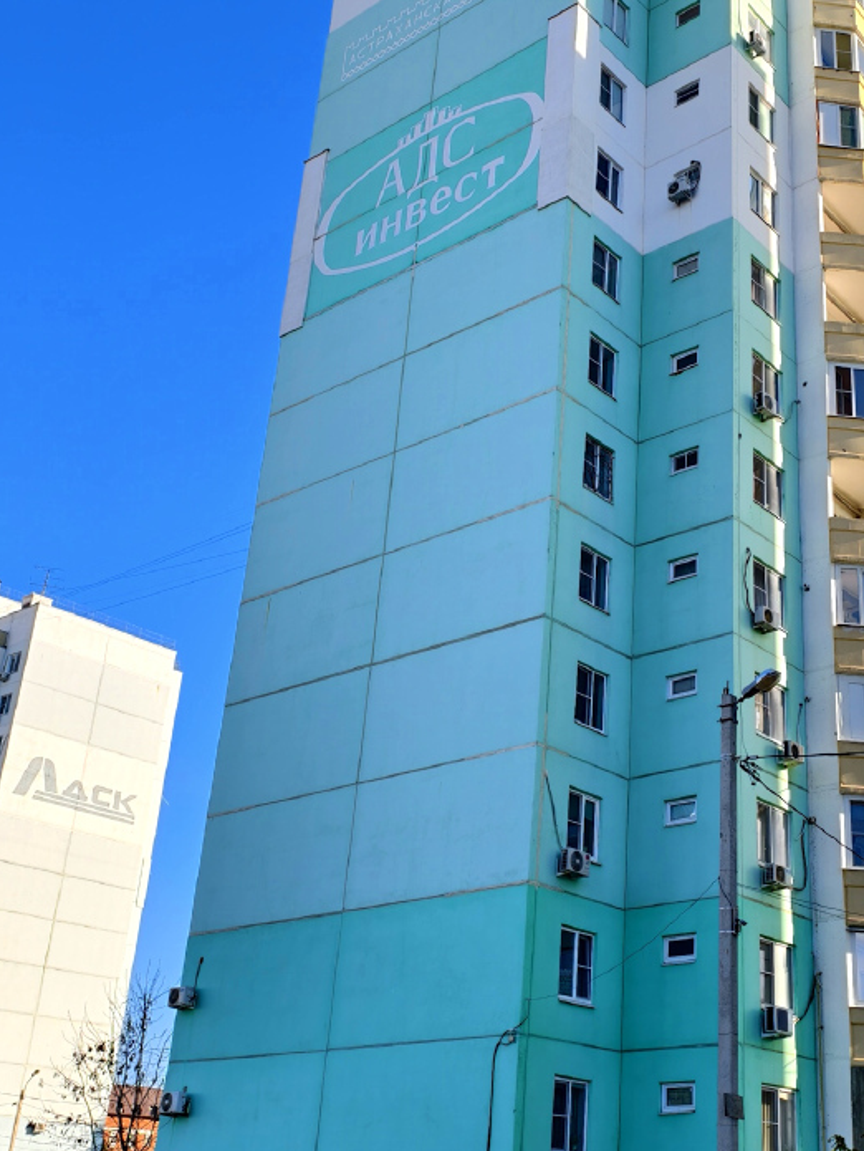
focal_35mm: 43
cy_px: 560
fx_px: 1430
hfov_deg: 33.0
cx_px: 638
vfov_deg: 43.8
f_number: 1.57
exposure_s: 1/793
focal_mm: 6.54
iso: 71
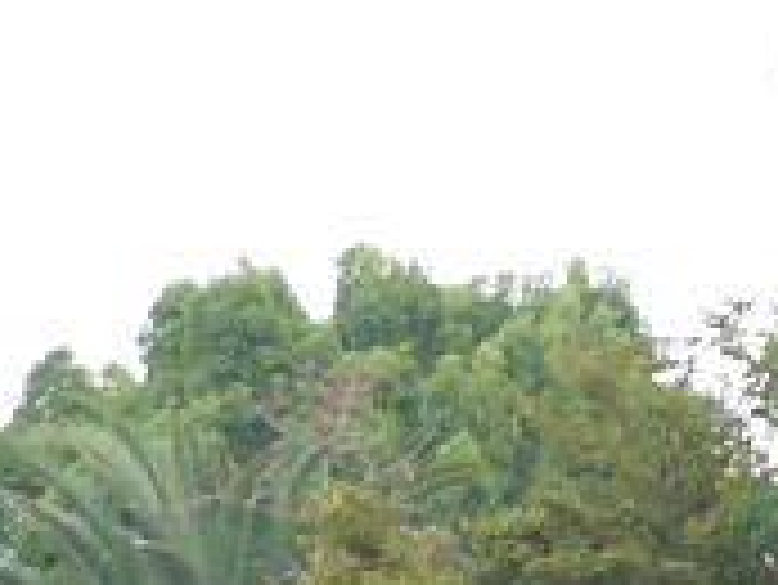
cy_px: 968
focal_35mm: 525
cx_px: 1336
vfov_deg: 2.8
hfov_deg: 3.7
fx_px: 11808
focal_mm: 18.7
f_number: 2.8
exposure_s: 1/250
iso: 200
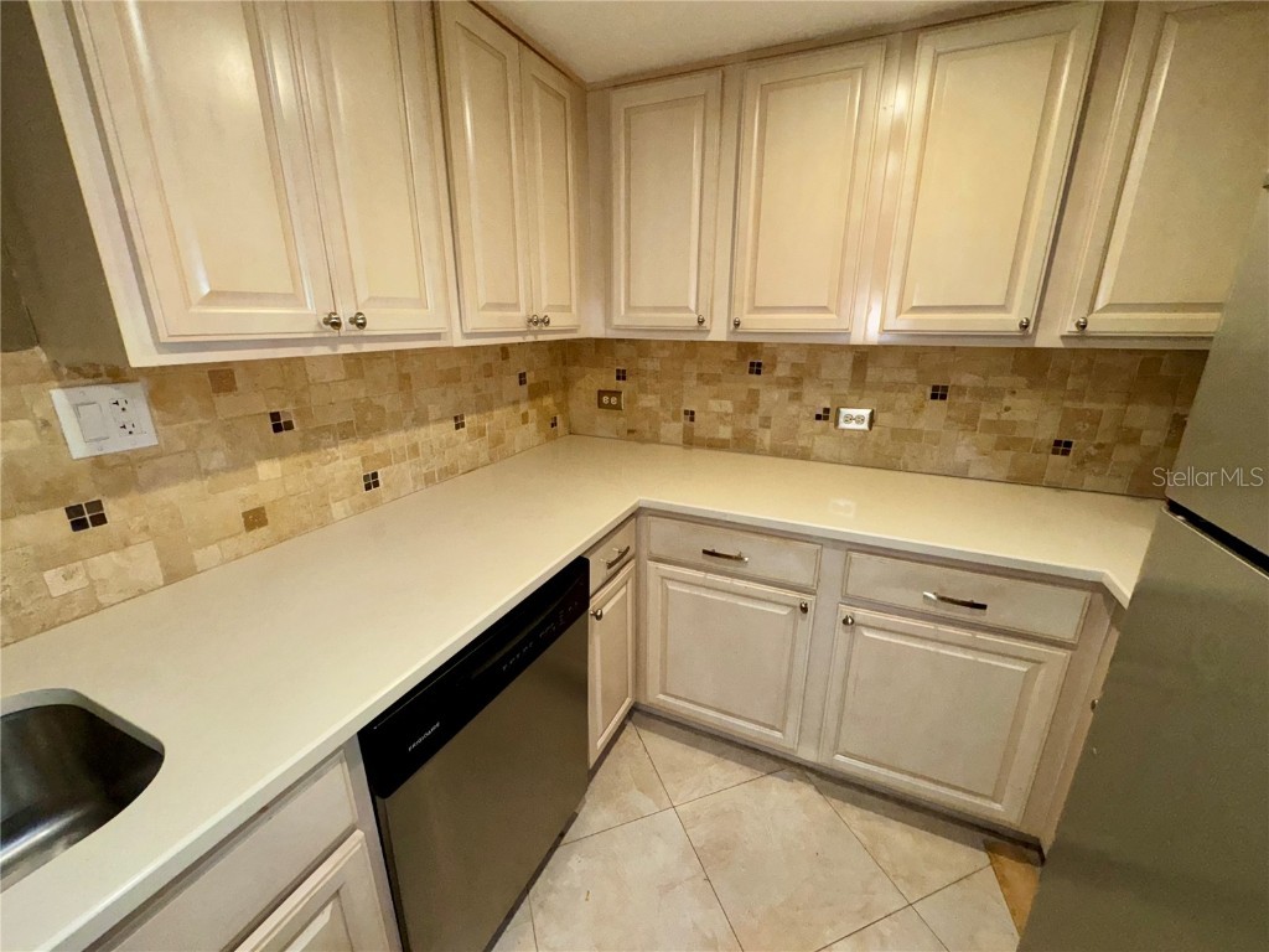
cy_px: 476
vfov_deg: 85.7
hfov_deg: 102.1
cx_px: 634
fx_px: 513
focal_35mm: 14
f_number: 2.2
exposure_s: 1/90
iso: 160
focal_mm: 2.22
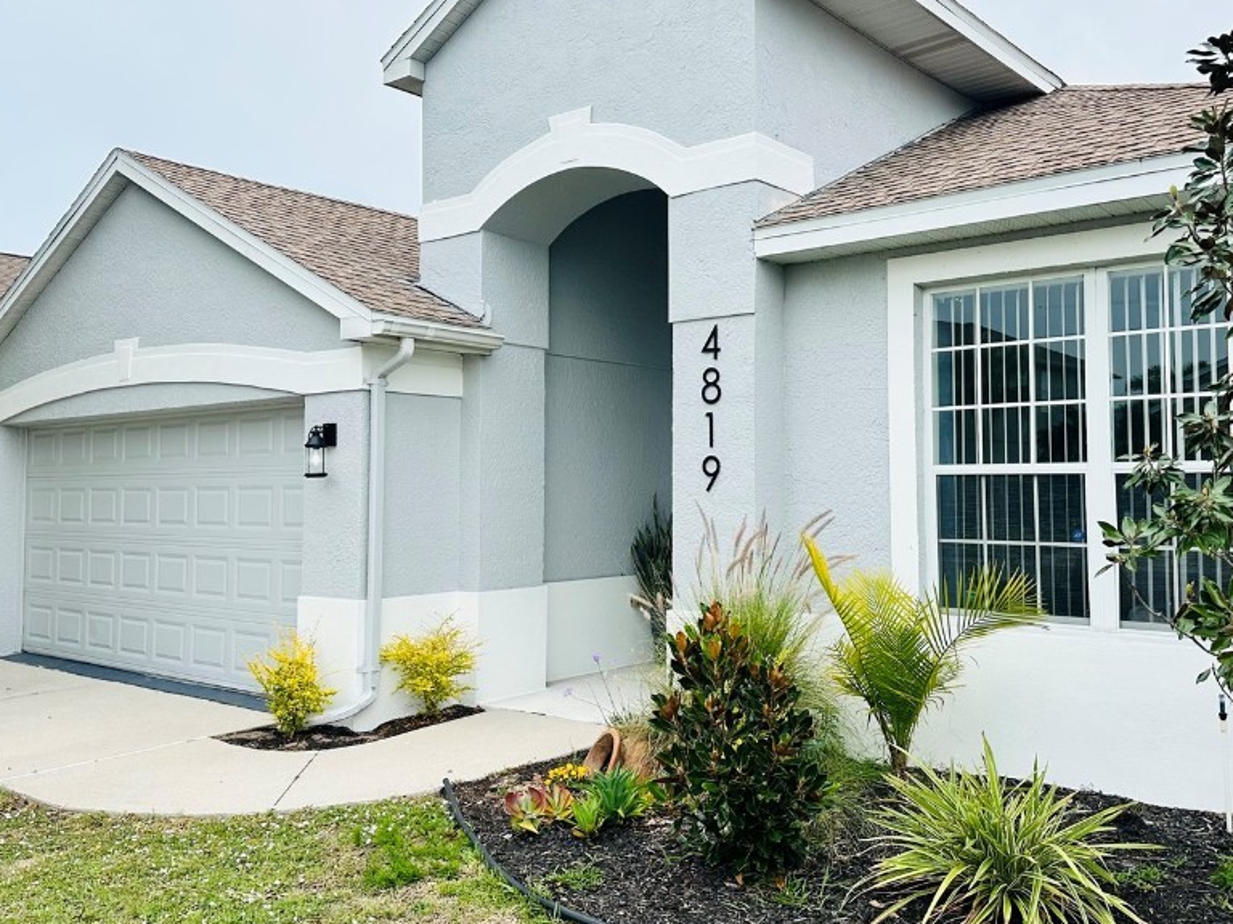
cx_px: 695
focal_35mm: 32
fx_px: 1140
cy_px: 412
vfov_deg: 44.1
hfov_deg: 56.6
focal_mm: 6.86
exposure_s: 1/3861
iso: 80
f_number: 1.78
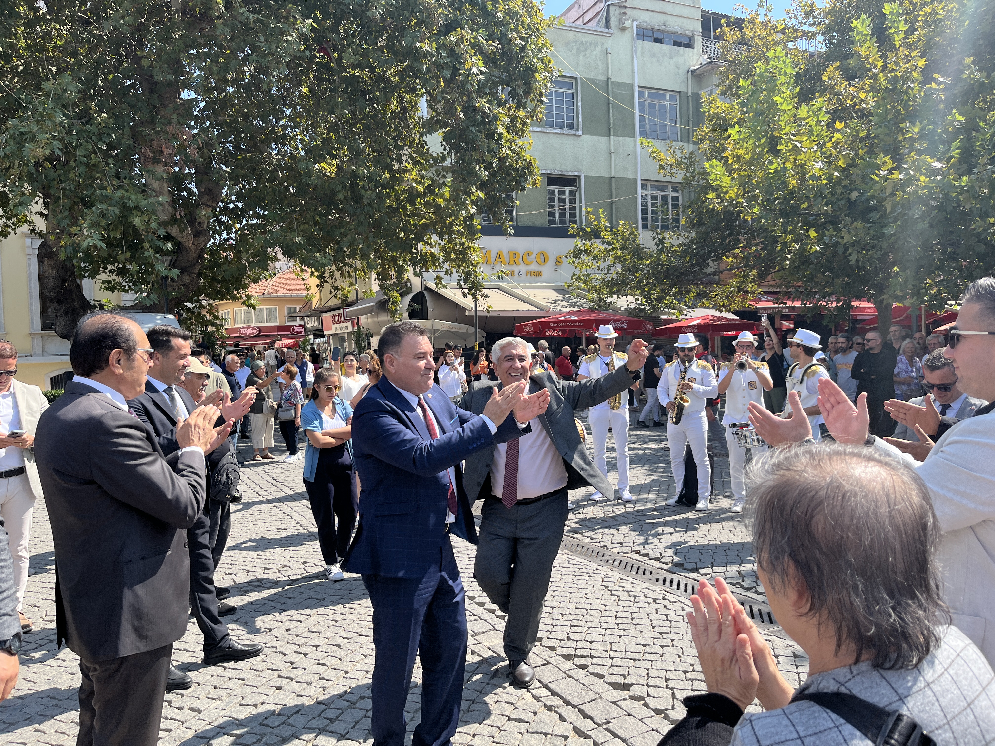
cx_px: 498
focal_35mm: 26
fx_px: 747
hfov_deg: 67.3
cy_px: 373
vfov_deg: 53.1
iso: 50
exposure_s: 1/1580
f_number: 1.6
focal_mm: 5.1
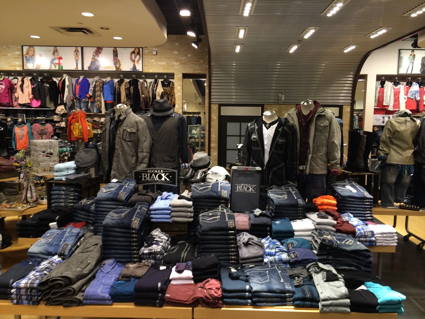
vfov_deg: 46.8
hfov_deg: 60.0
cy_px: 160
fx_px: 368
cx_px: 212
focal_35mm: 30
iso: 64
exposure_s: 1/30
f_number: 2.2
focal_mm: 4.12
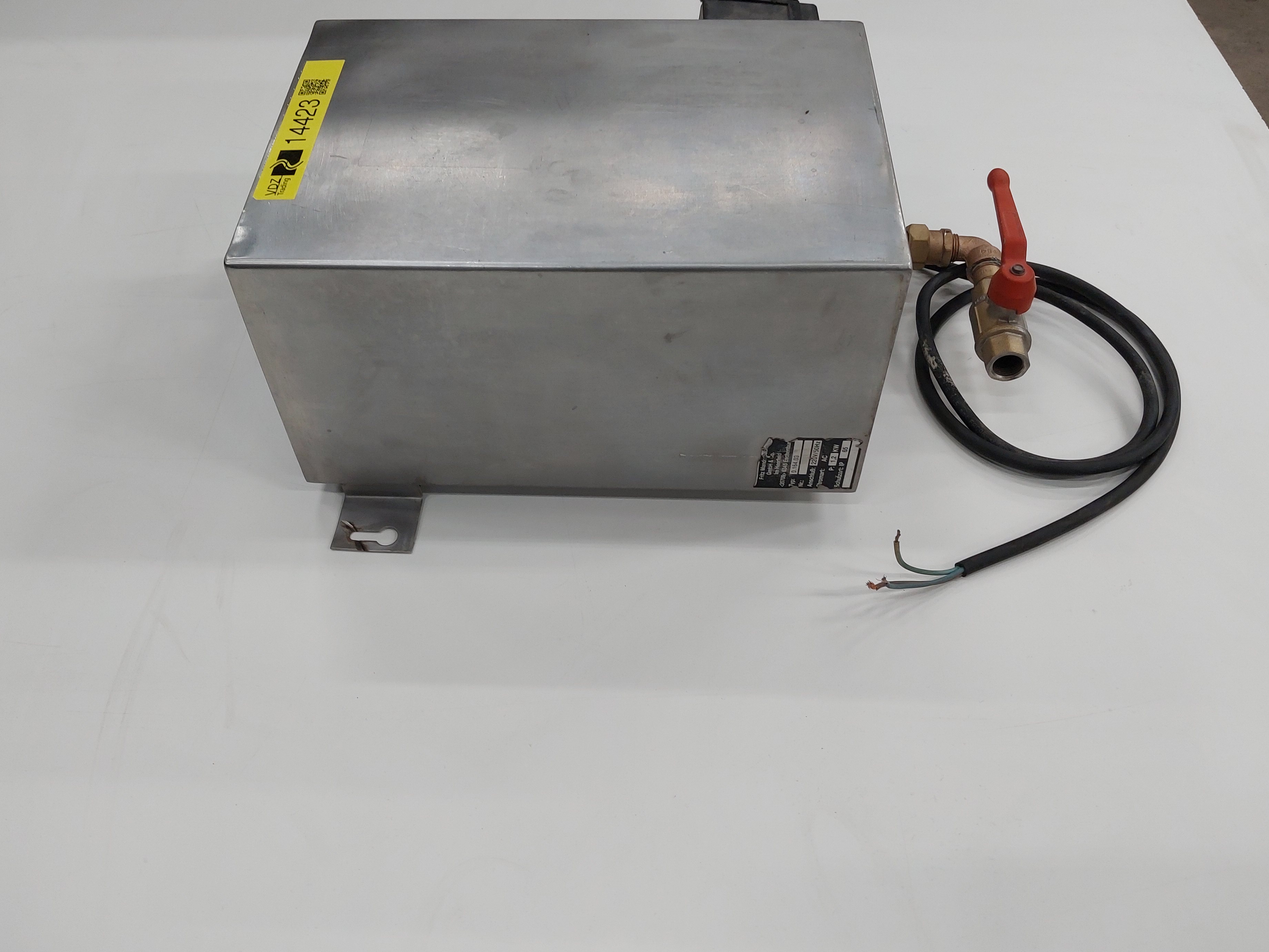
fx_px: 1100
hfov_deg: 59.9
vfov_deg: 46.8
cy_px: 443
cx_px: 605
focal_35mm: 30
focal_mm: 4
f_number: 1.8
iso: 64
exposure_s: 1/50
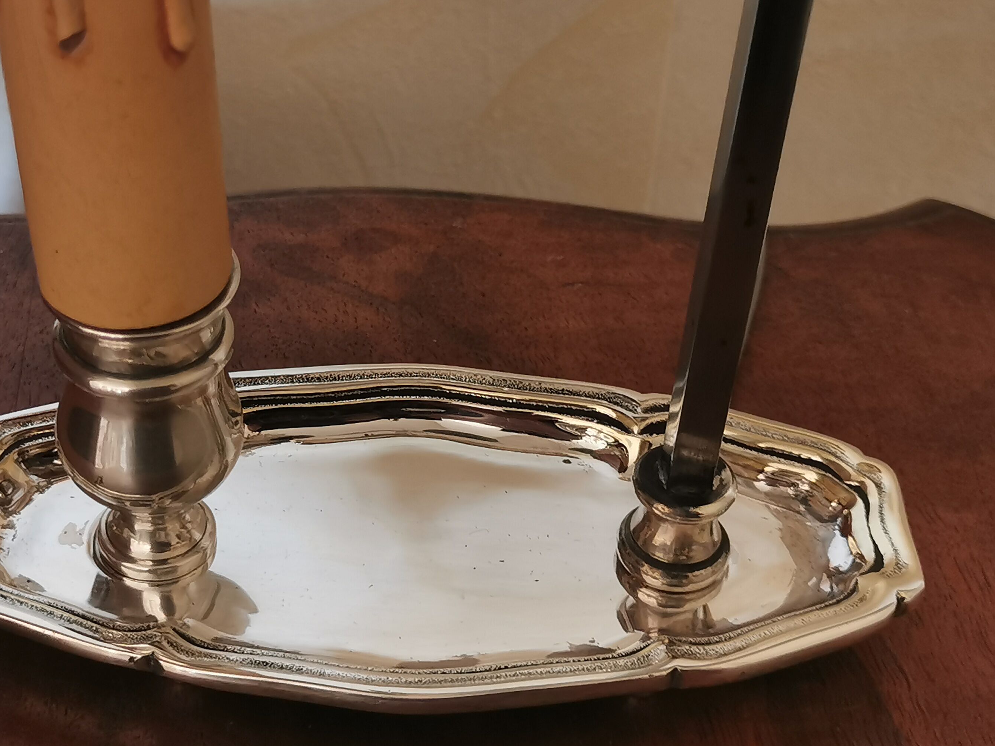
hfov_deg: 32.0
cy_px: 318
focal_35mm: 60
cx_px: 360
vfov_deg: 24.4
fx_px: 1725
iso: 125
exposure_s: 1/50
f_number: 1.8
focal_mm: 5.58
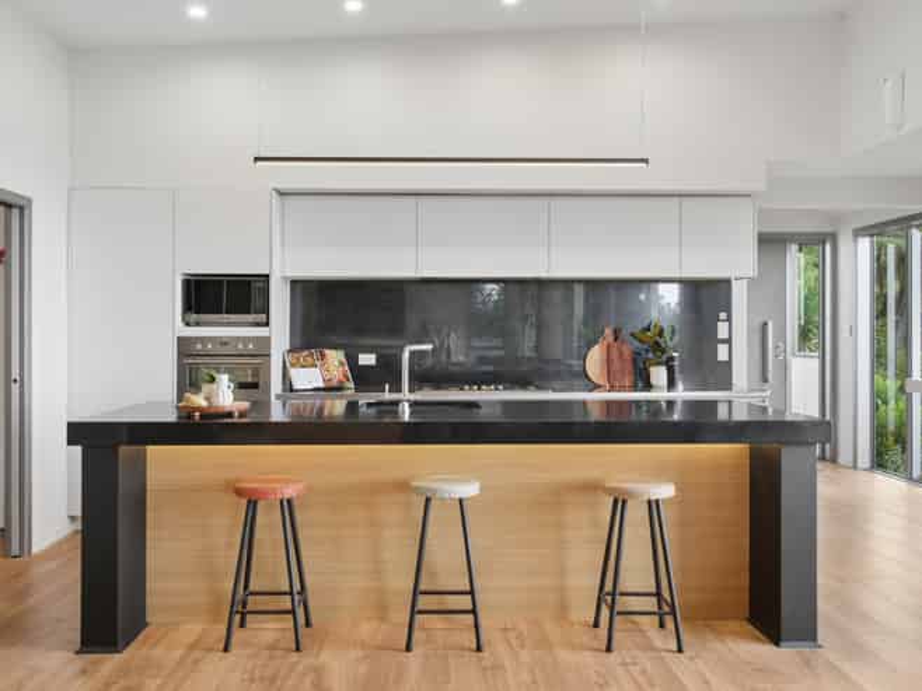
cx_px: 461
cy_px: 346
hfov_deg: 61.7
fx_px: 772
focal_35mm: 29
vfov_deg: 48.2
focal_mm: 14
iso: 250
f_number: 6.3
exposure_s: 1/15
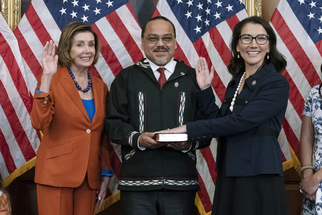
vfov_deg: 26.0
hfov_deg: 38.2
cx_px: 161
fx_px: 465
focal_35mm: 52
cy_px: 108
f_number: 4.5
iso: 8000
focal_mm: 52
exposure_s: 1/320
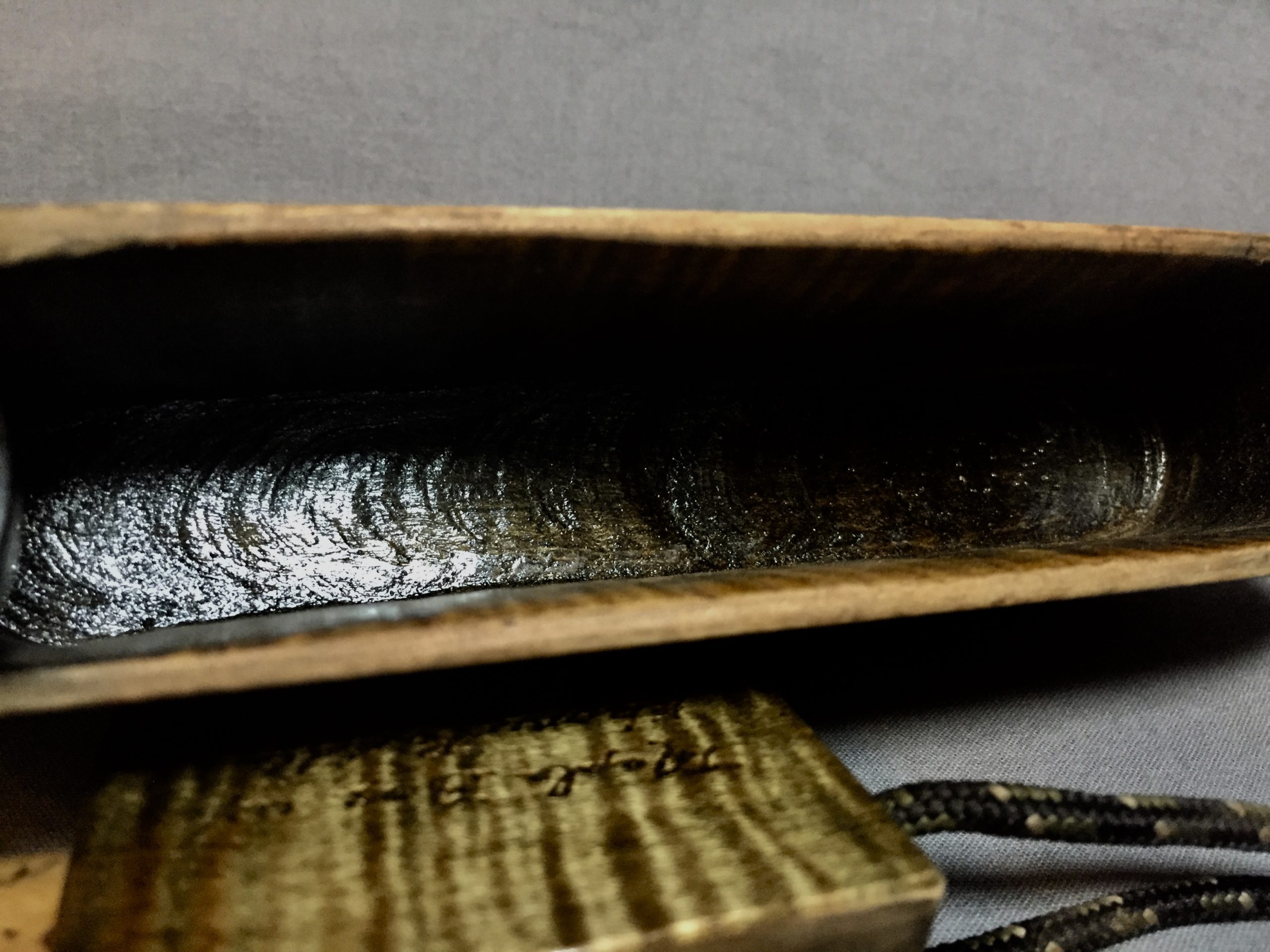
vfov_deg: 48.2
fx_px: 1064
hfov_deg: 61.7
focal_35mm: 29
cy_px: 476
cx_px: 635
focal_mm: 4.15
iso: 320
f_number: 2.2
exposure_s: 1/15
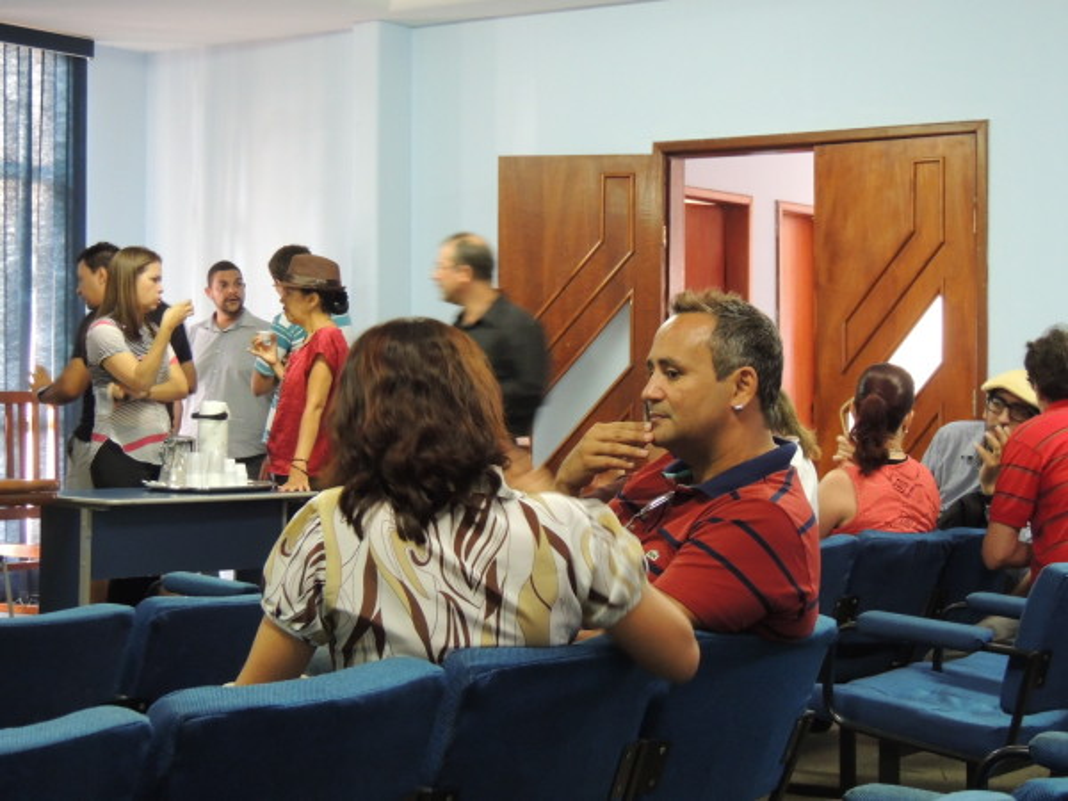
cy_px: 400
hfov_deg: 26.0
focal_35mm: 75
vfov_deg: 19.6
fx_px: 2314
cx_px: 534
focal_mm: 13.3
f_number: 3.9
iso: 800
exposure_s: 1/13
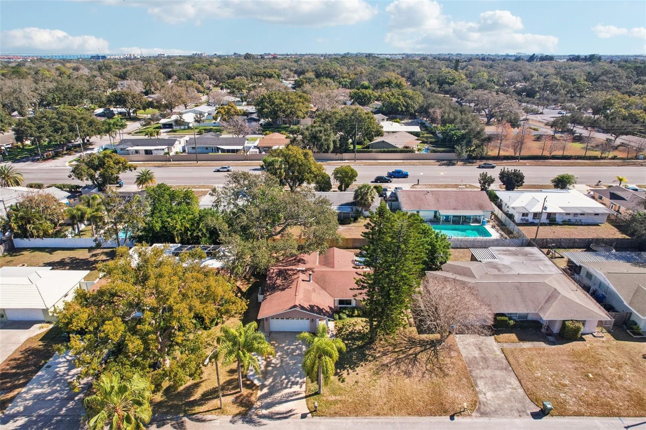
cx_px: 323
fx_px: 395
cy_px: 215
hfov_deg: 78.6
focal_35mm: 22
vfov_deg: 57.2
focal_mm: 8.4
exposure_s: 1/1000
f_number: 2.8
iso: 400
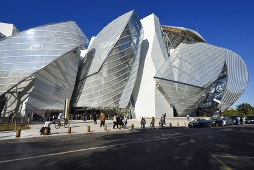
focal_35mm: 22
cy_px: 85
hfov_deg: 78.6
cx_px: 127
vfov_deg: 57.2
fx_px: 155
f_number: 16
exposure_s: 1/250
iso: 200
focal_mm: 22
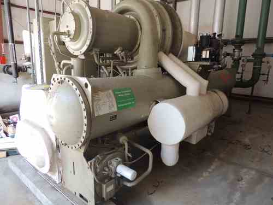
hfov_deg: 71.6
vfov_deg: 56.8
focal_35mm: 24
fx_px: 189
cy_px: 102
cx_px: 136
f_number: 3
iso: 100
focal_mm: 4.3
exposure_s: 1/40
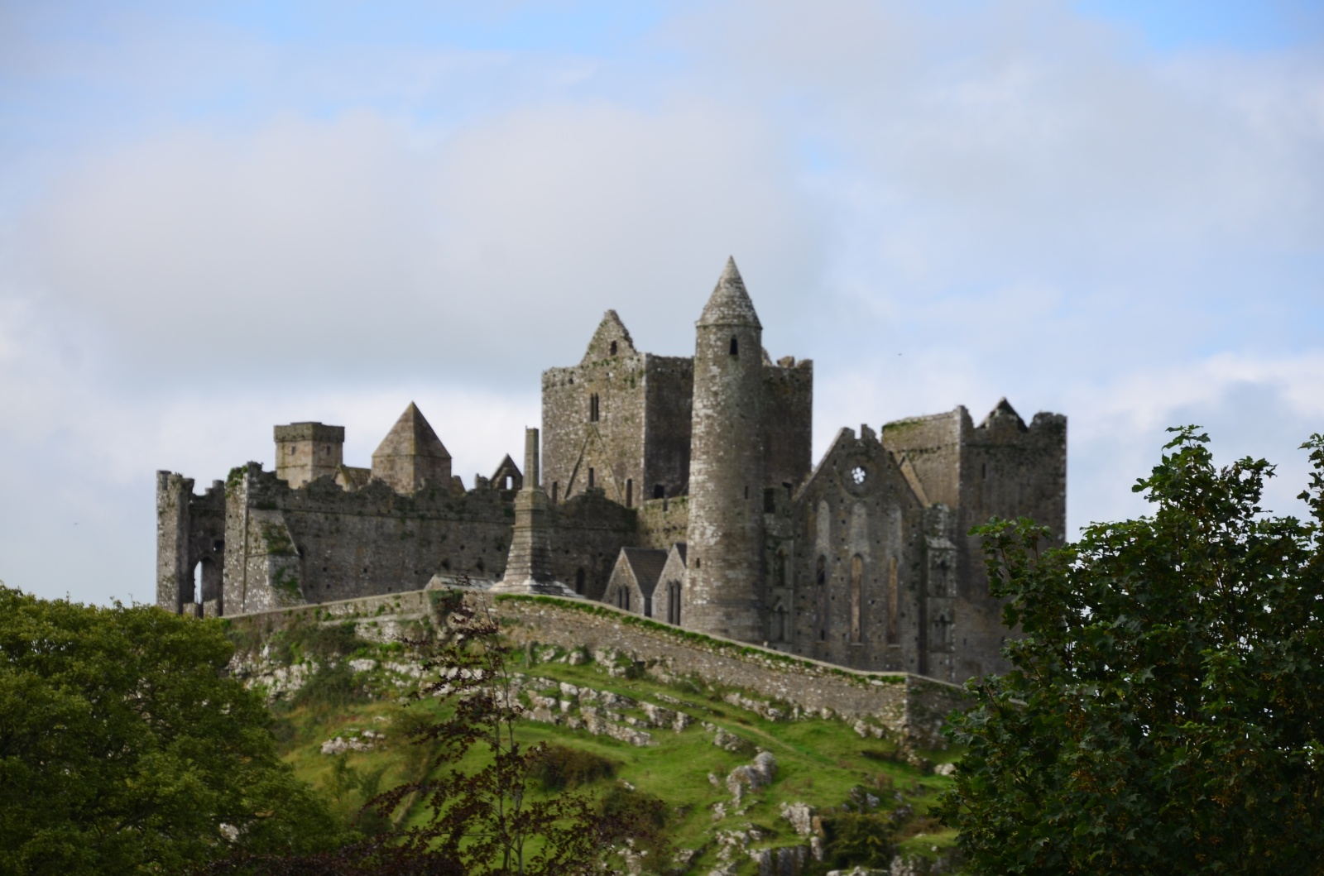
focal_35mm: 202
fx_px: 7430
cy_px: 438
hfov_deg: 10.2
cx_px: 662
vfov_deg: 6.7
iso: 100
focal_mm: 135
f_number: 5.6
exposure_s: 1/400
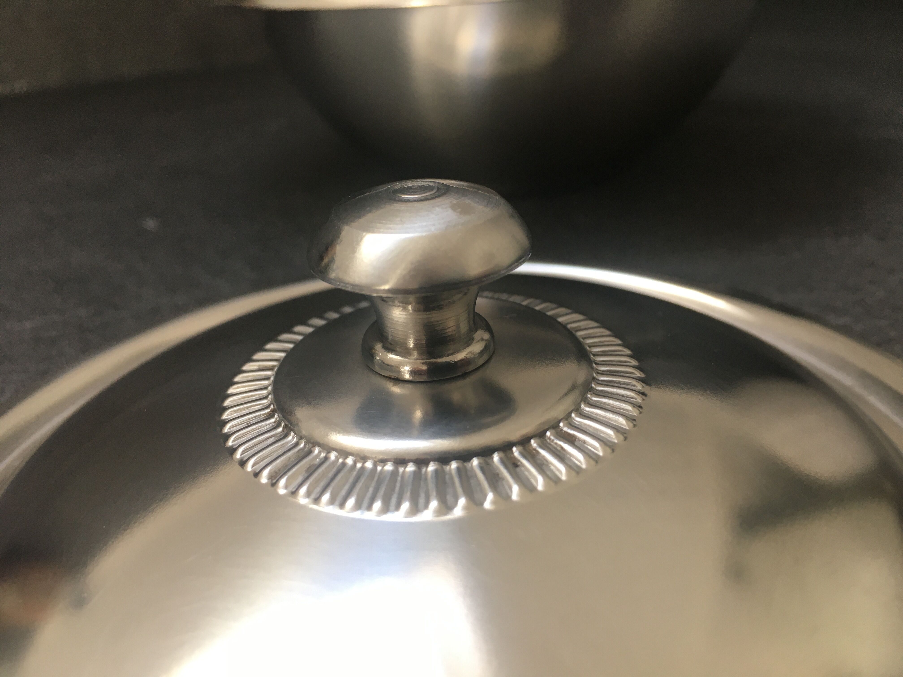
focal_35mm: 29
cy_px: 338
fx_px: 756
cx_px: 452
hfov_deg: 61.7
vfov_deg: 48.2
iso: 32
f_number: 2.2
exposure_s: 1/33
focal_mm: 4.15
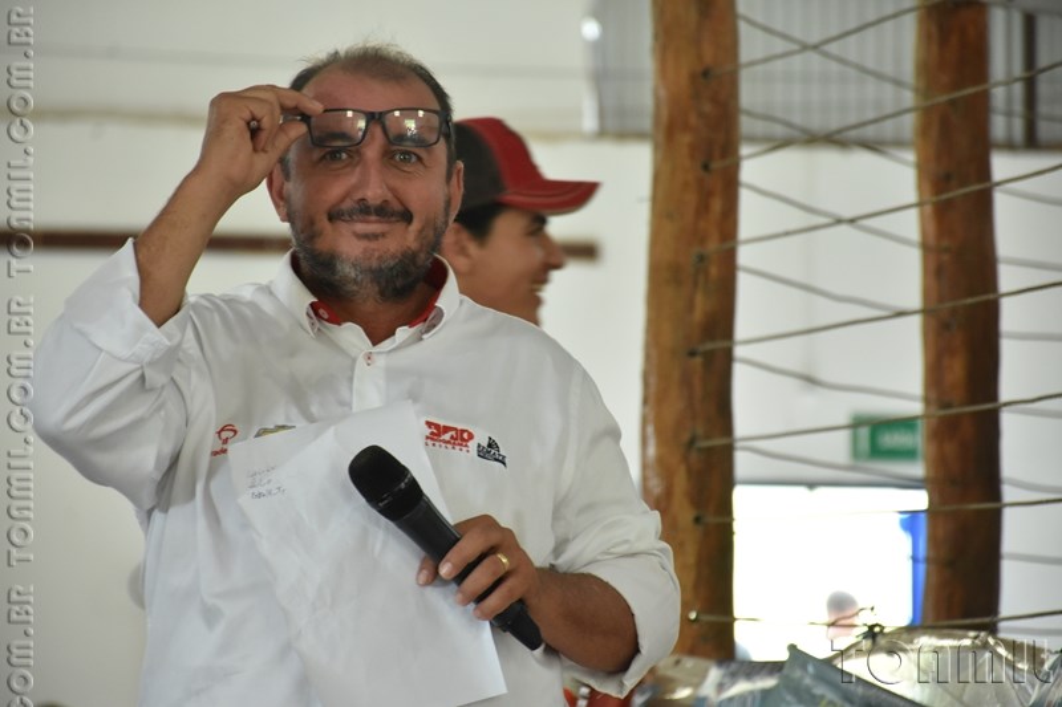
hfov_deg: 9.8
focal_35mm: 210
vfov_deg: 6.5
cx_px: 531
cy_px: 354
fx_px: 6193
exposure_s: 1/60
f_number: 5.6
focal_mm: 140
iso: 1600
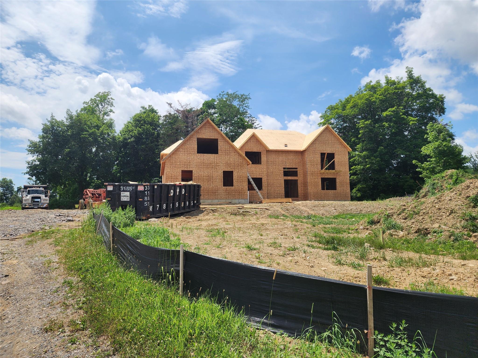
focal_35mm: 23
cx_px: 239
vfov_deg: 58.9
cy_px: 179
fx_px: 318
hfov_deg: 73.9
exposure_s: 1/1610
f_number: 1.8
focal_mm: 6.4
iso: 12
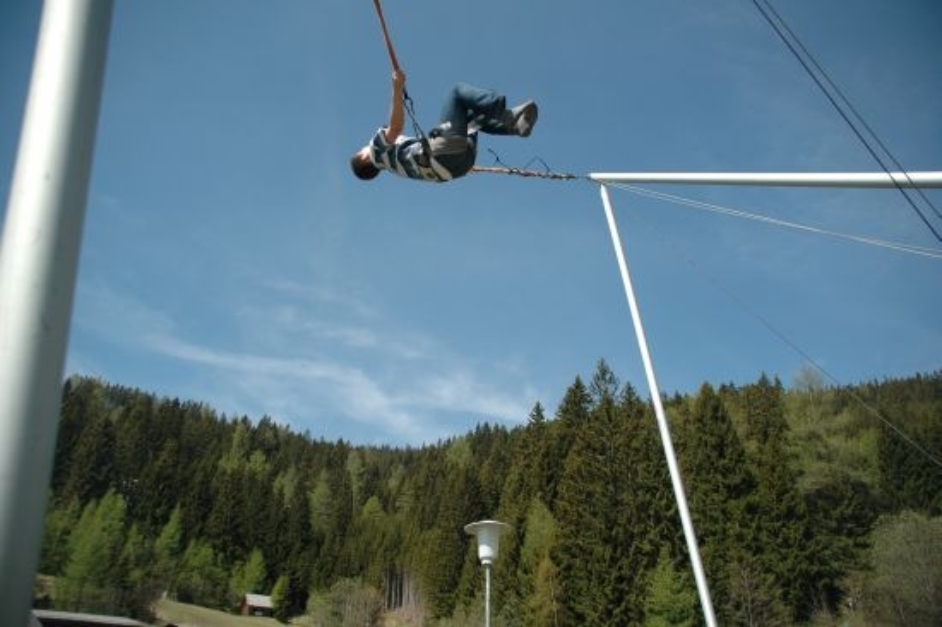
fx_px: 706
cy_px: 314
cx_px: 471
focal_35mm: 27
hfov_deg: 67.4
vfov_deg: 47.9
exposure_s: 1/1600
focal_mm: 18
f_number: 4
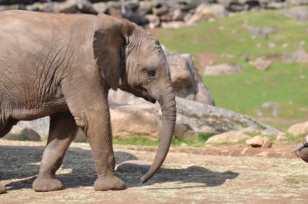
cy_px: 102
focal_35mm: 248
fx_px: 2115
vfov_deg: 5.5
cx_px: 154
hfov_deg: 8.3
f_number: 6.3
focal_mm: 165
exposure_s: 1/640
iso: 200
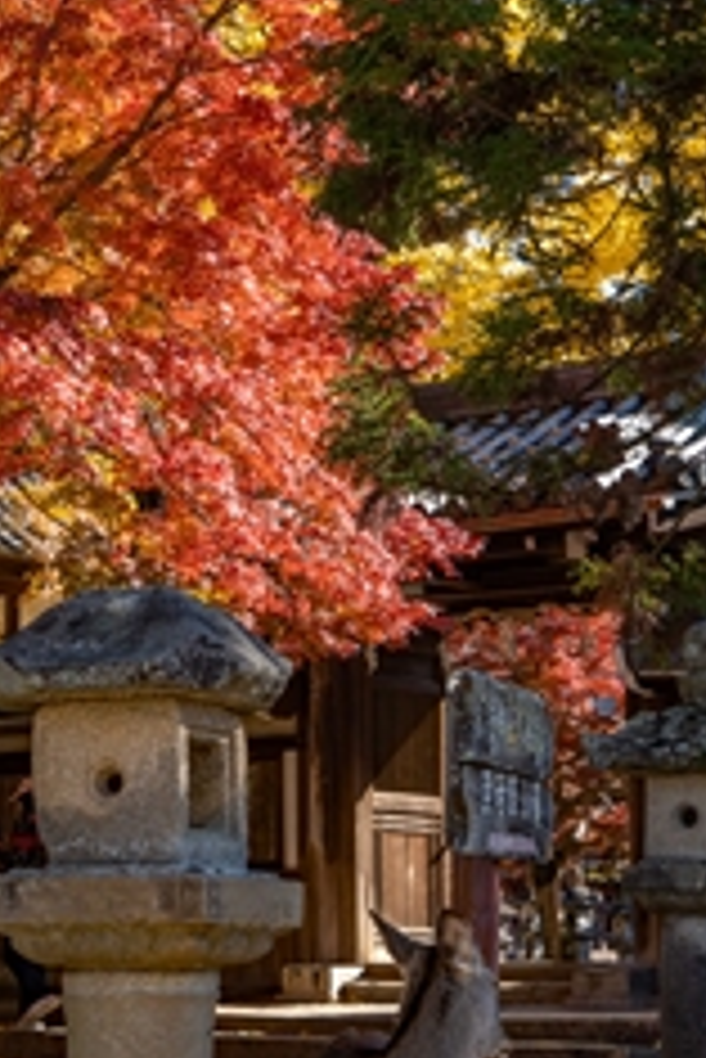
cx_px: 362
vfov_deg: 22.1
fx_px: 2702
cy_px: 572
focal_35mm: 92
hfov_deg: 14.9
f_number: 6.7
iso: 125
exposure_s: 1/125
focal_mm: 54
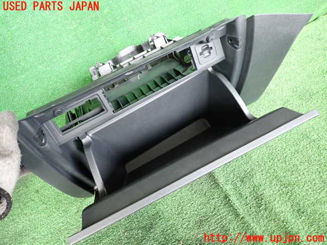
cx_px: 164
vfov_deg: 54.9
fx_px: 236
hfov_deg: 69.4
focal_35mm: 25
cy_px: 122
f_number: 2
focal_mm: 4.5
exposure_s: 1/125
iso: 1000
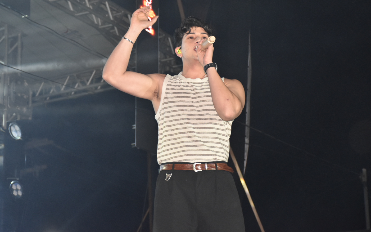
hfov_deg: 19.6
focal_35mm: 106
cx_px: 163
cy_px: 92
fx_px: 1072
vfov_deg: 12.3
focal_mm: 60
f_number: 5
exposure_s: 1/100
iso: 1250
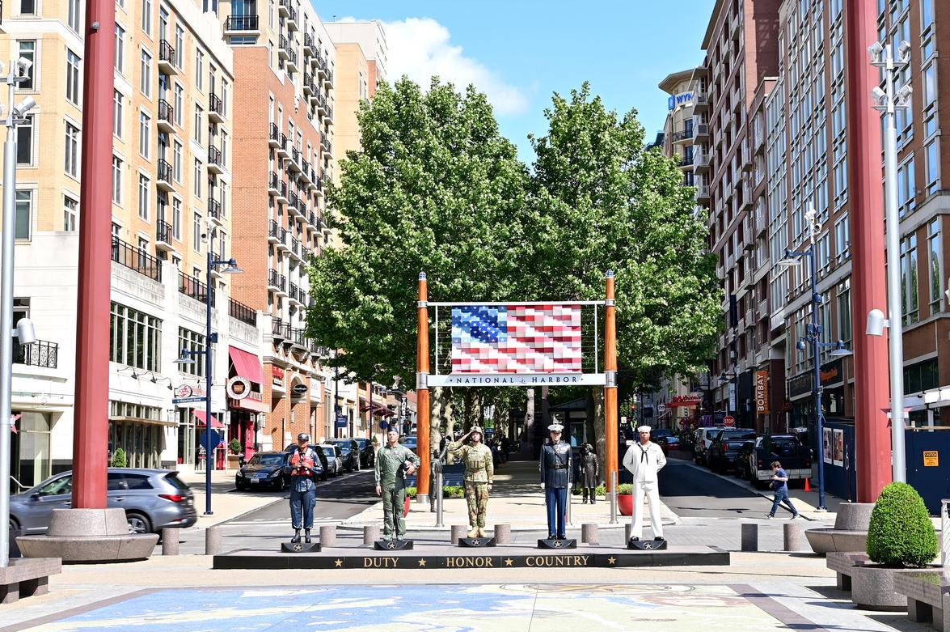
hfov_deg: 32.9
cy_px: 306
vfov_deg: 22.2
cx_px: 549
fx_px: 1608
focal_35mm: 61
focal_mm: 35
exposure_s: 1/80
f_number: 9
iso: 100
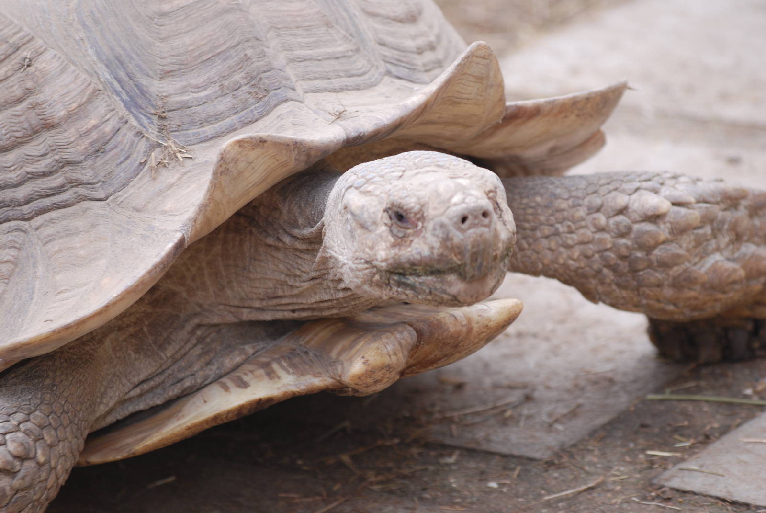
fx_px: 5432
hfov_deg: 8.1
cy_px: 256
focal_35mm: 255
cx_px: 383
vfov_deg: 5.4
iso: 200
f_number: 4.8
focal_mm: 170
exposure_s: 1/125
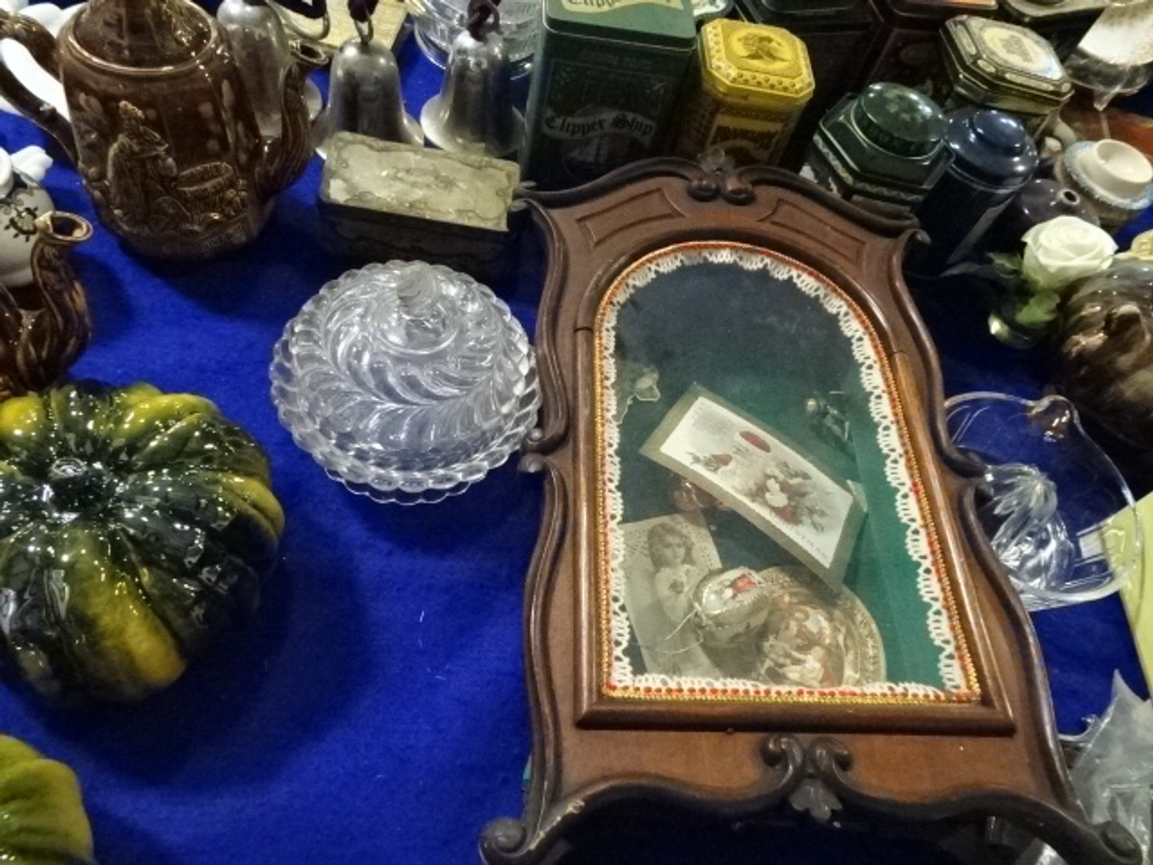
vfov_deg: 56.8
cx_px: 576
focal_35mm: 24
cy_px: 432
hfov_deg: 71.6
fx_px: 799
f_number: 3.5
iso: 3200
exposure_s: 1/100
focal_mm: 4.1
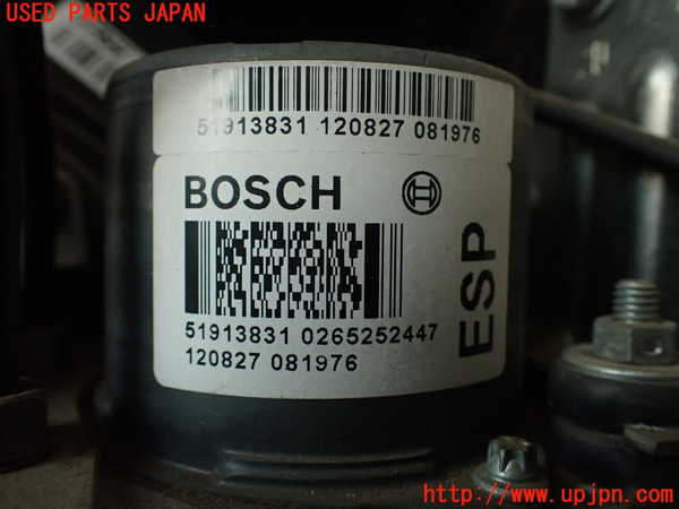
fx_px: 588
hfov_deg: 60.0
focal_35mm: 30
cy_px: 254
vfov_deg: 46.8
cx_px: 340
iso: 320
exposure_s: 1/30
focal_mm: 5.4
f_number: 2.3
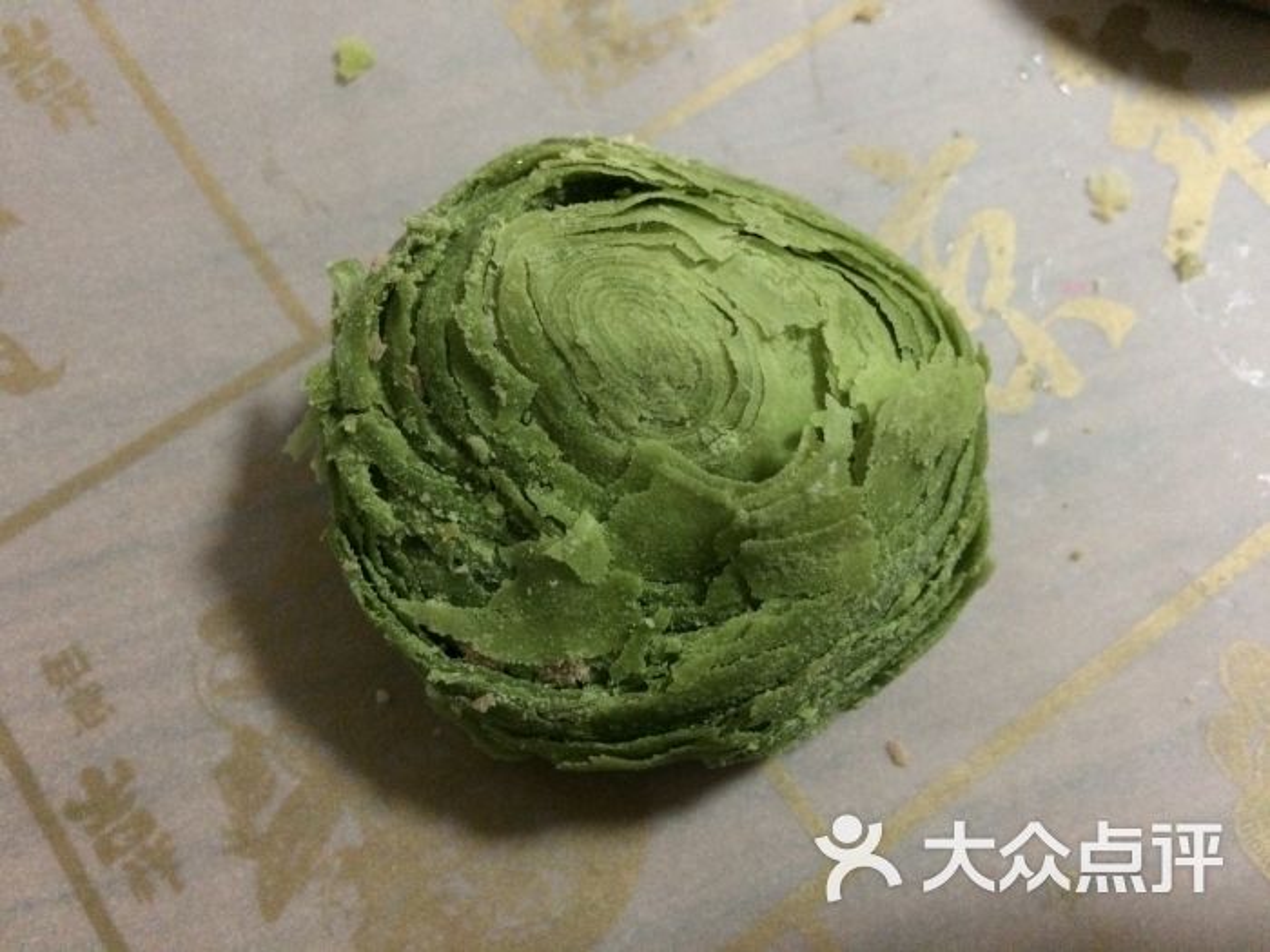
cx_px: 635
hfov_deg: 61.7
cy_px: 476
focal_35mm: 29
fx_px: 1064
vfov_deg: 48.2
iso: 500
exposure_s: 1/17
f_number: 2.2
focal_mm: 4.15
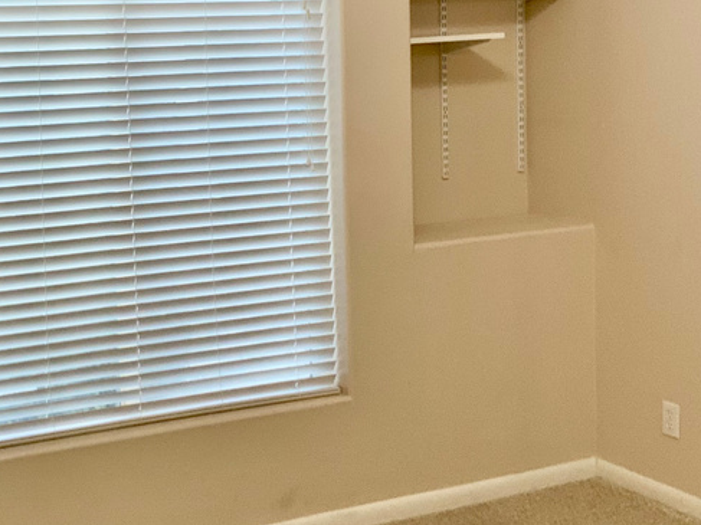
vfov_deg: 23.8
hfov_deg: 30.8
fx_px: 1235
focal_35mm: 61
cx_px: 132
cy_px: 138
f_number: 1.8
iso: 64
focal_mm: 3
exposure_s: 1/60
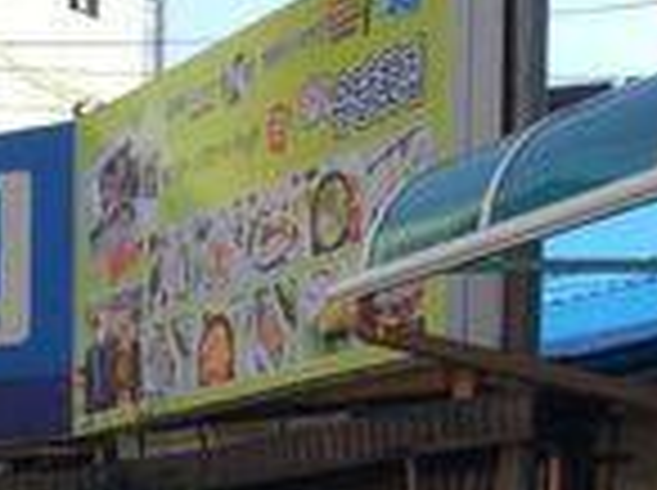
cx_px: -322
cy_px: 841
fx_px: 2994
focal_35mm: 158
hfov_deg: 12.0
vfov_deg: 9.0
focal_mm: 3.3
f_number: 2.4
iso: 32
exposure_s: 1/773
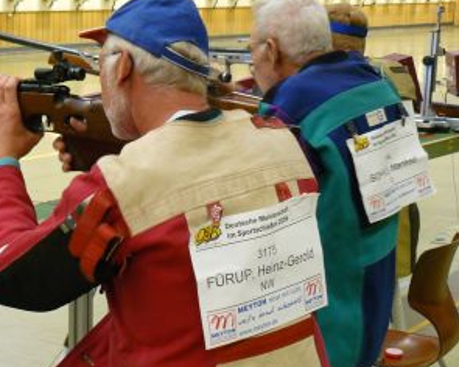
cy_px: 210
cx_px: 151
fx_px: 1440
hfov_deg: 18.1
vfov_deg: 14.5
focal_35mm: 106
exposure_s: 1/8
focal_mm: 11.2
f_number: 3.2
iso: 200
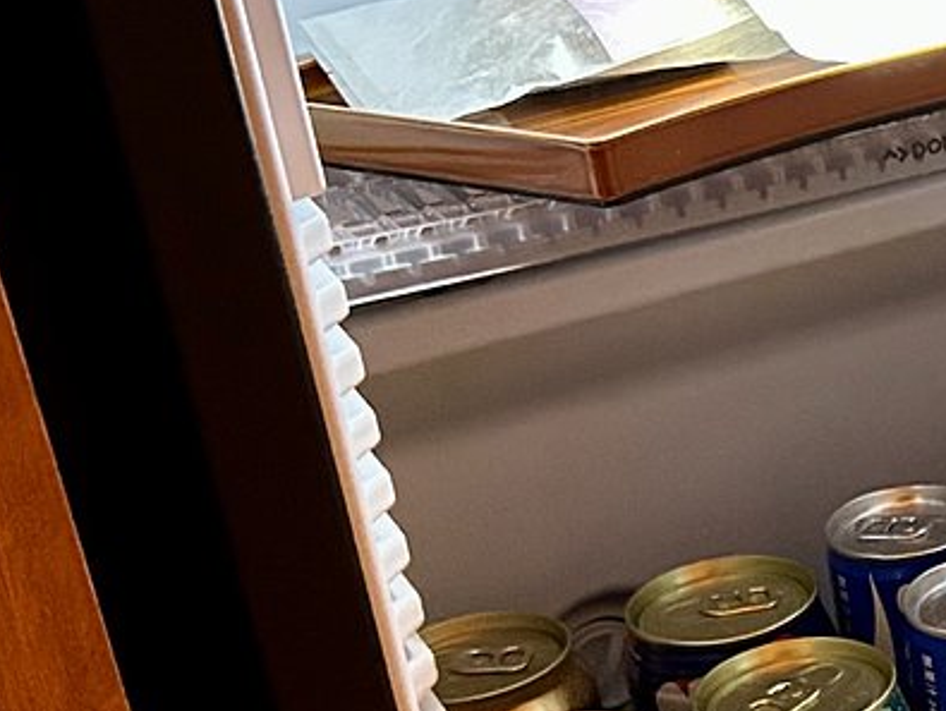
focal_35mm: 101
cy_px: 536
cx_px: 1389
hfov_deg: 17.6
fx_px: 2763
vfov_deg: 14.6
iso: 1000
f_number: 1.5
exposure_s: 1/20
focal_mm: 5.7
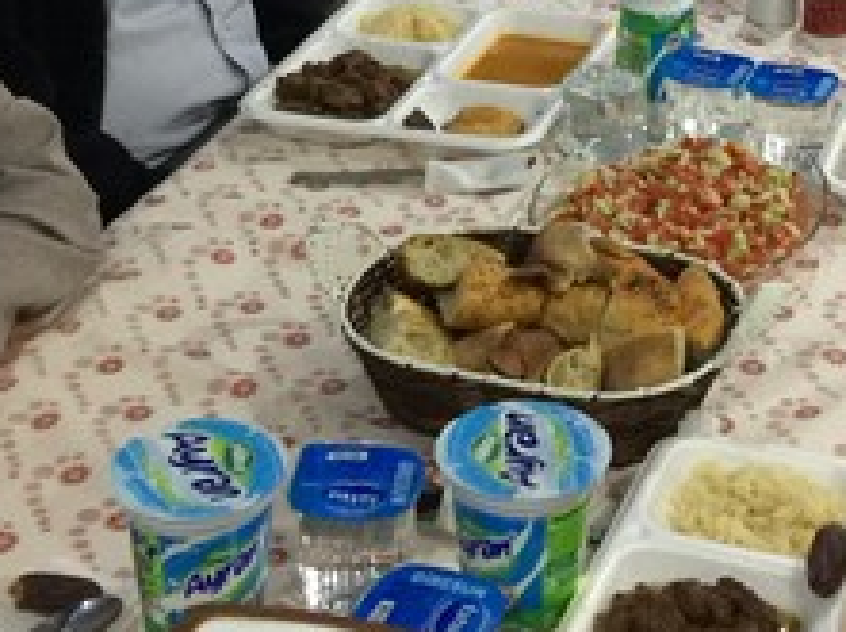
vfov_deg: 15.8
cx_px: 597
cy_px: -214
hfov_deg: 22.2
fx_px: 2147
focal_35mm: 88
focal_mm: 4.15
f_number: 2.2
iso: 125
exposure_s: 1/17
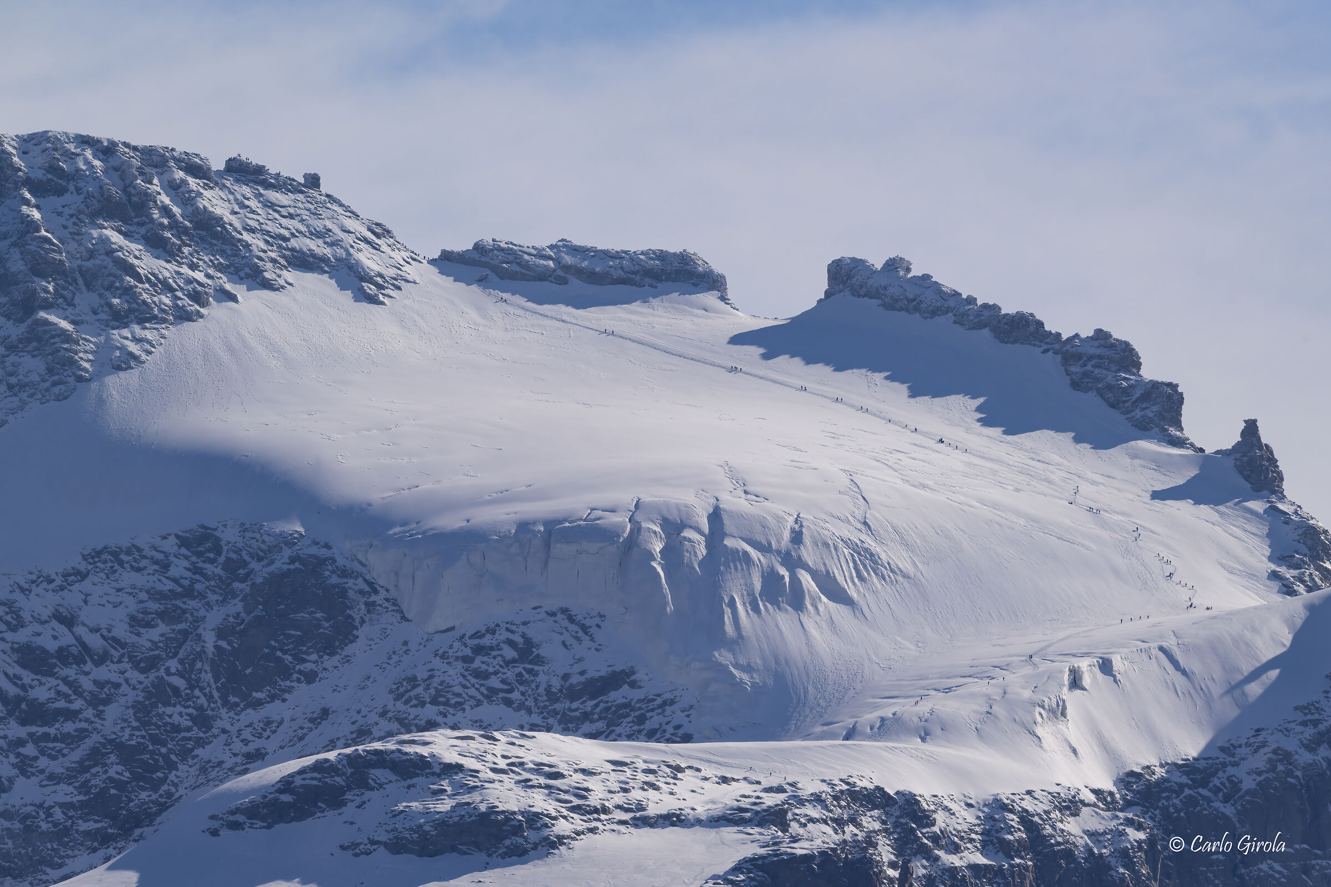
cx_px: 666
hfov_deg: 3.4
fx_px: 22182
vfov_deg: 2.3
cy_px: 444
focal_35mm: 600
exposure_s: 1/1000
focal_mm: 600
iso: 320
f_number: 11
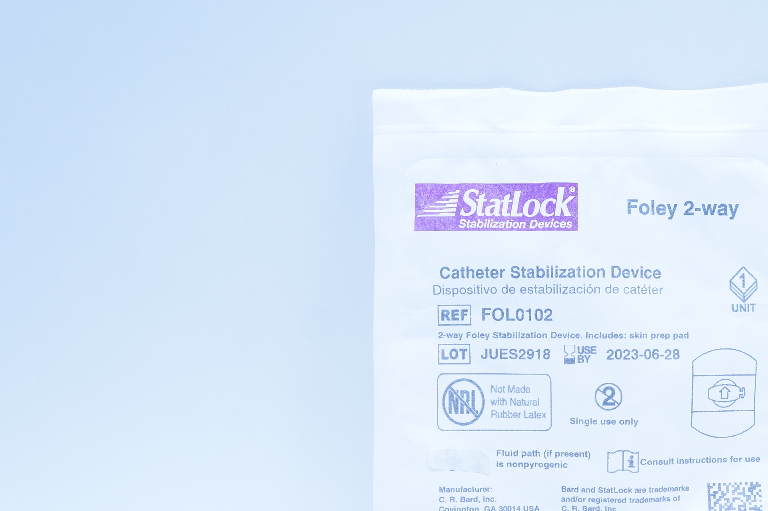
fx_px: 1381
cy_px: 367
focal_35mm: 65
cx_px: 604
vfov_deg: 20.8
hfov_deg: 30.4
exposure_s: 1/160
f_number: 5.6
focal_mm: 27
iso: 800
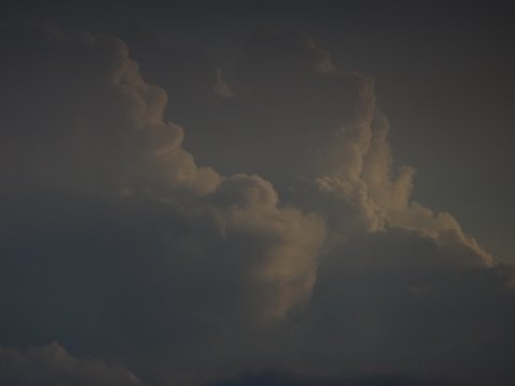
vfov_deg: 2.8
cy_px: 193
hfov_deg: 3.8
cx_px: 258
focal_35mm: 528
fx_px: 7855
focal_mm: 90.16
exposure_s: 1/320
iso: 80
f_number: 6.3
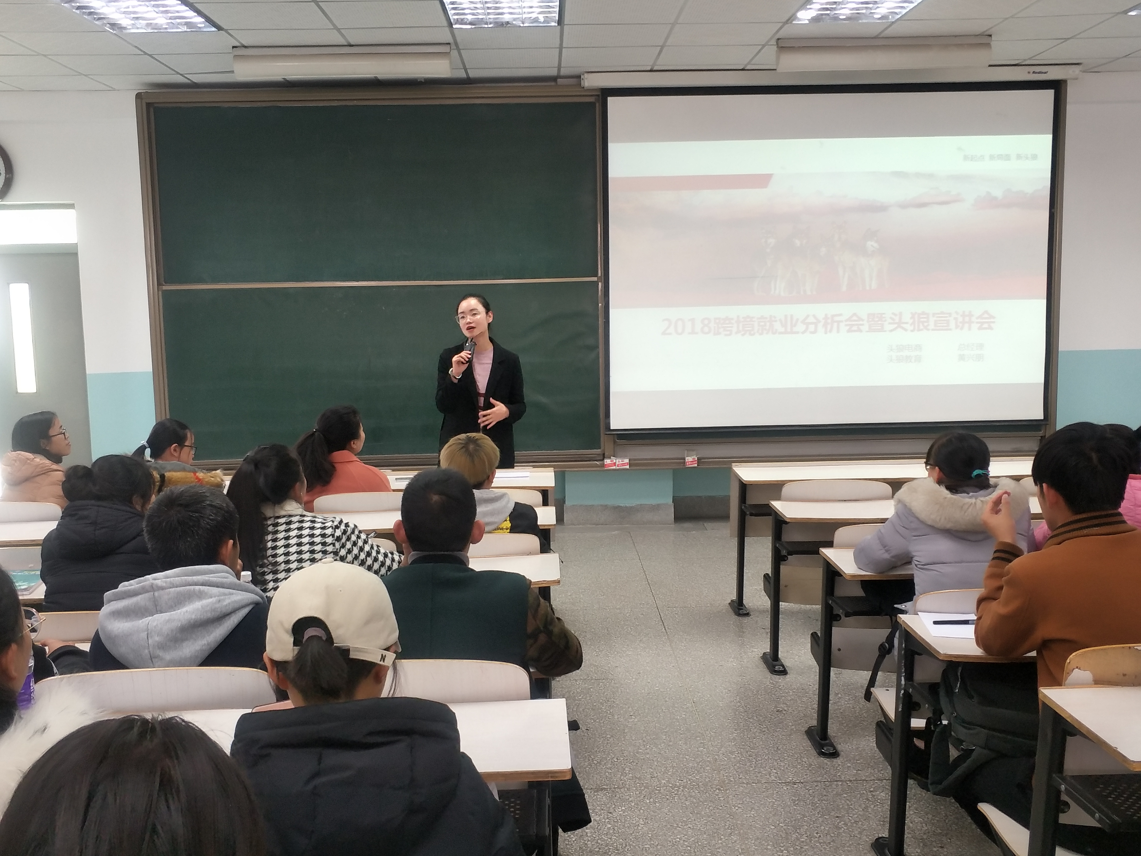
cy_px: 428
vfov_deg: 54.9
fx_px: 824
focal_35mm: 25
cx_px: 570
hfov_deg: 69.4
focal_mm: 4.42
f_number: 2
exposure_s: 1/50
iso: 186
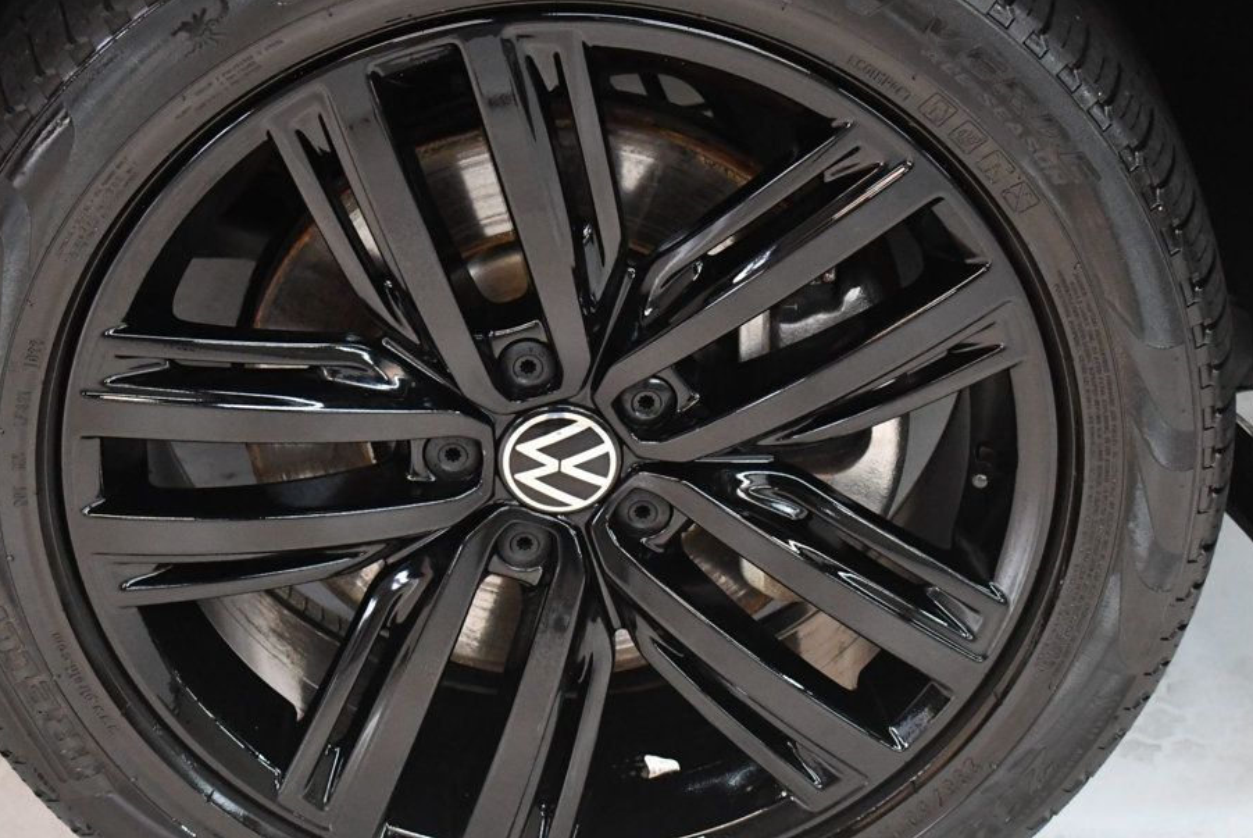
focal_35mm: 109
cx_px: 549
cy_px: 448
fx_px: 3797
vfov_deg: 12.6
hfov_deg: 18.7
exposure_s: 1/60
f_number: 5.3
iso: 4000
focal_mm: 48
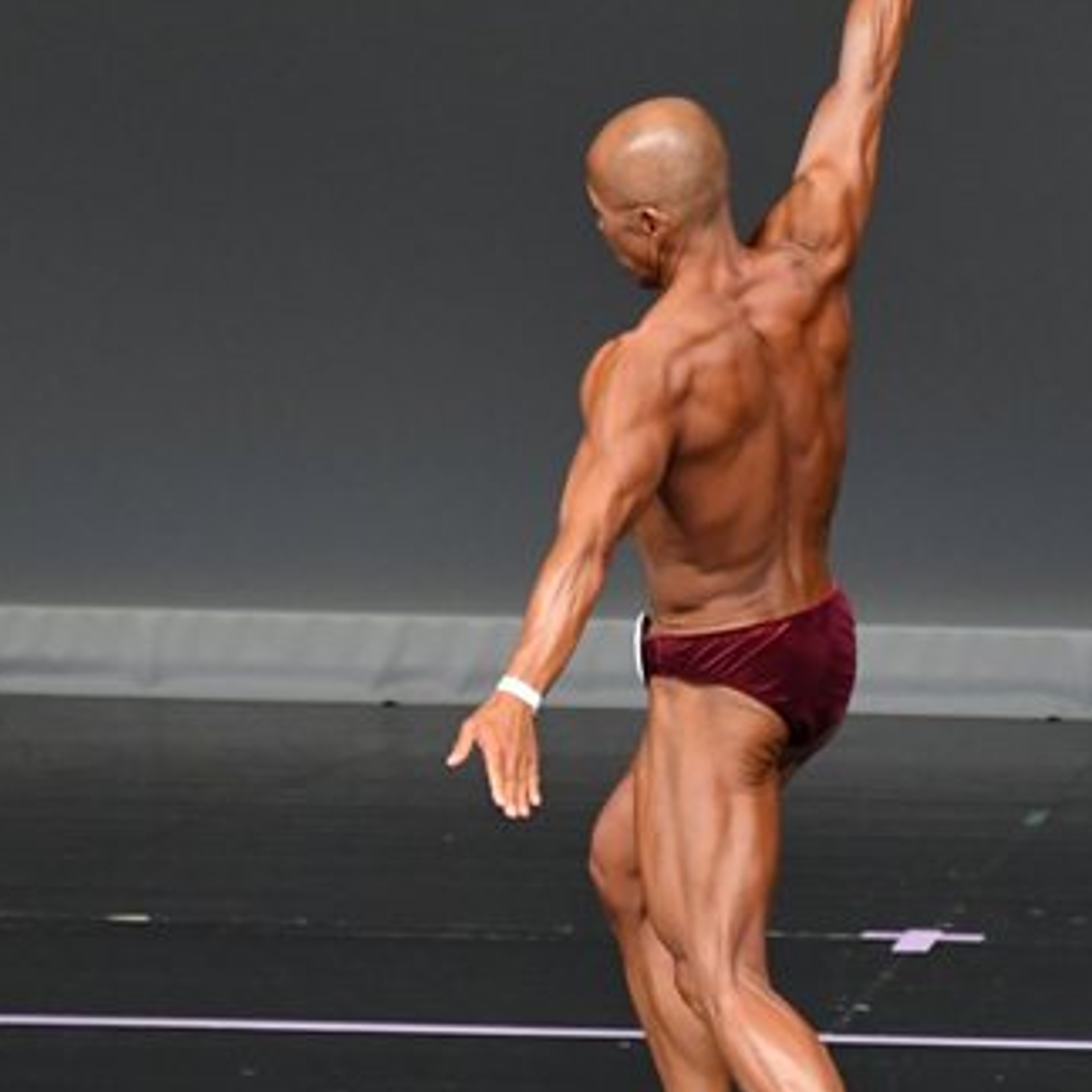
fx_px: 25055
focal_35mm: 702
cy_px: 570
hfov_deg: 2.5
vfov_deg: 2.5
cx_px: 966
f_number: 5.6
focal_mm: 230
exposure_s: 1/400
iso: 4000
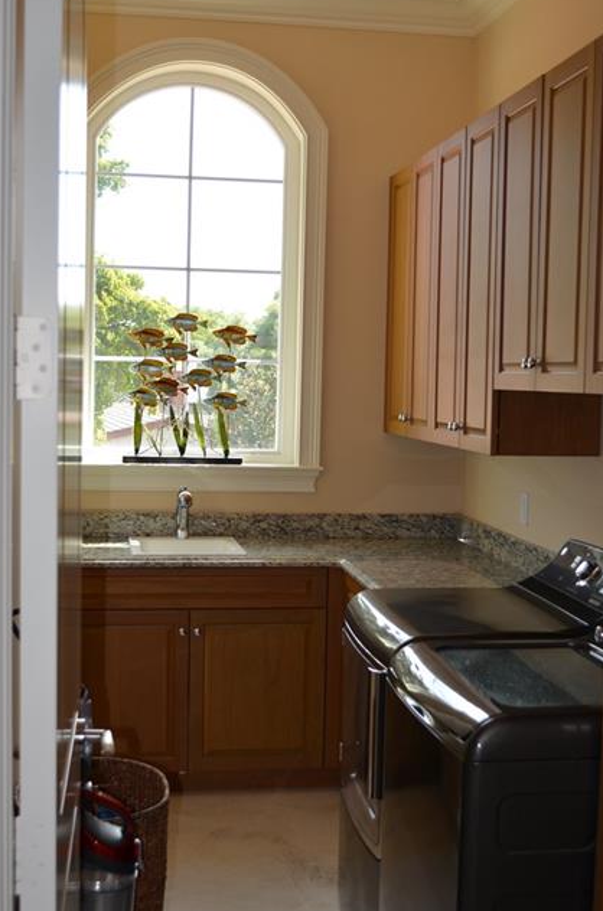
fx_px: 1288
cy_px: 486
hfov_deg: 26.3
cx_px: 303
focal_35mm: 51
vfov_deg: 39.0
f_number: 4.5
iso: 200
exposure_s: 1/125
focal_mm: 28
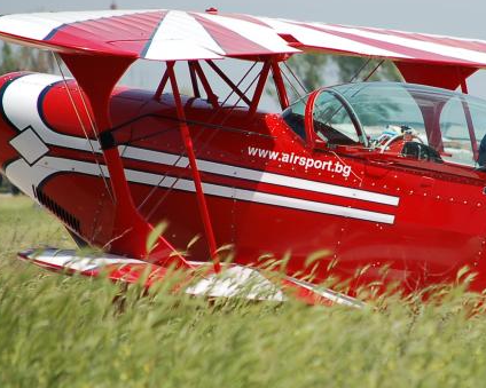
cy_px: 173
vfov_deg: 2.8
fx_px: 8069
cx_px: 424
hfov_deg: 3.4
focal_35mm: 561
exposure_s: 1/1000
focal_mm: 165
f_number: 5.3
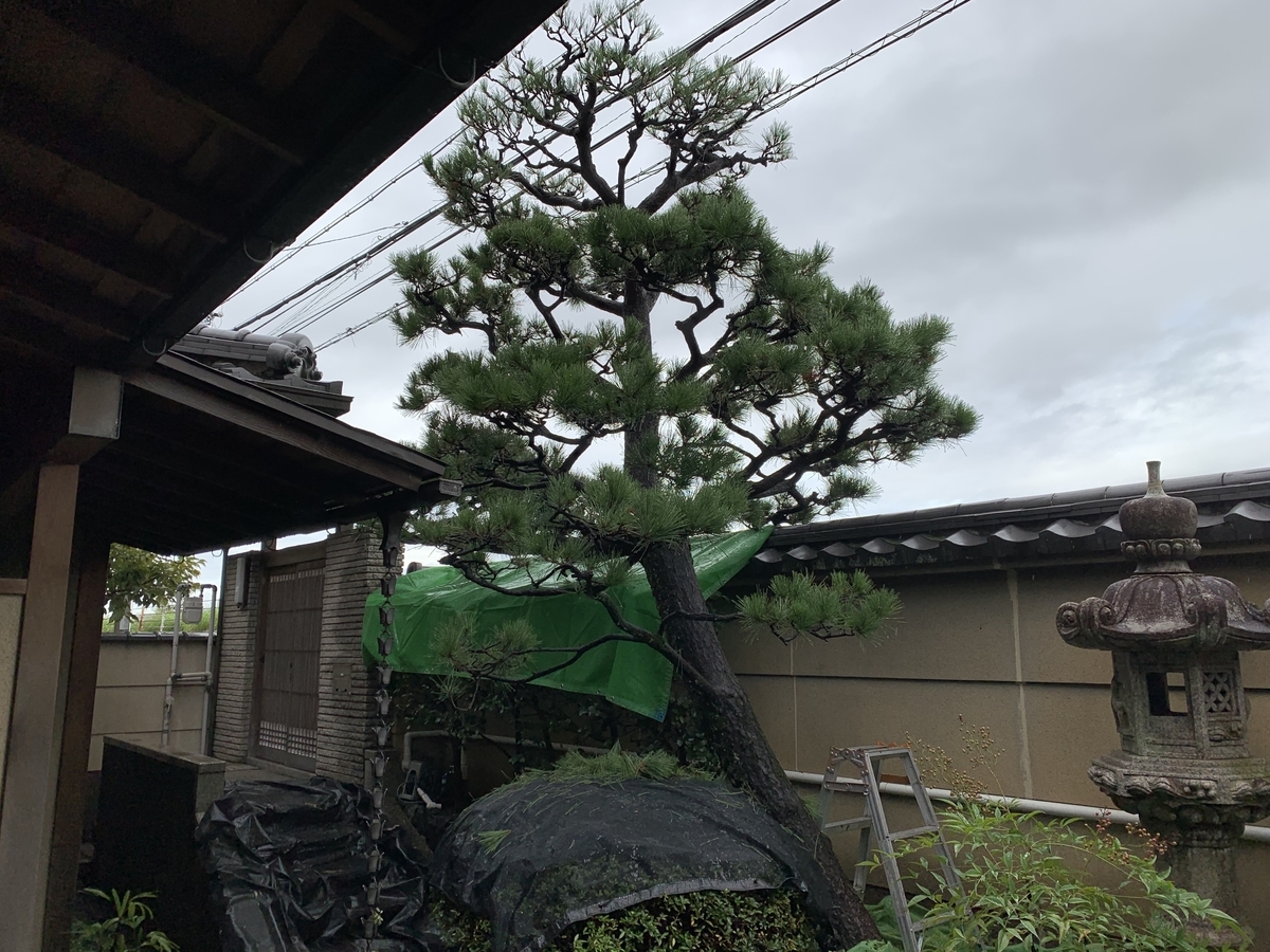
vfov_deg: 53.1
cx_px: 635
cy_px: 476
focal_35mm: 26
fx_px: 954
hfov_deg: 67.3
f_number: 1.8
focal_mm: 4.25
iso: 25
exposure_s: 1/605
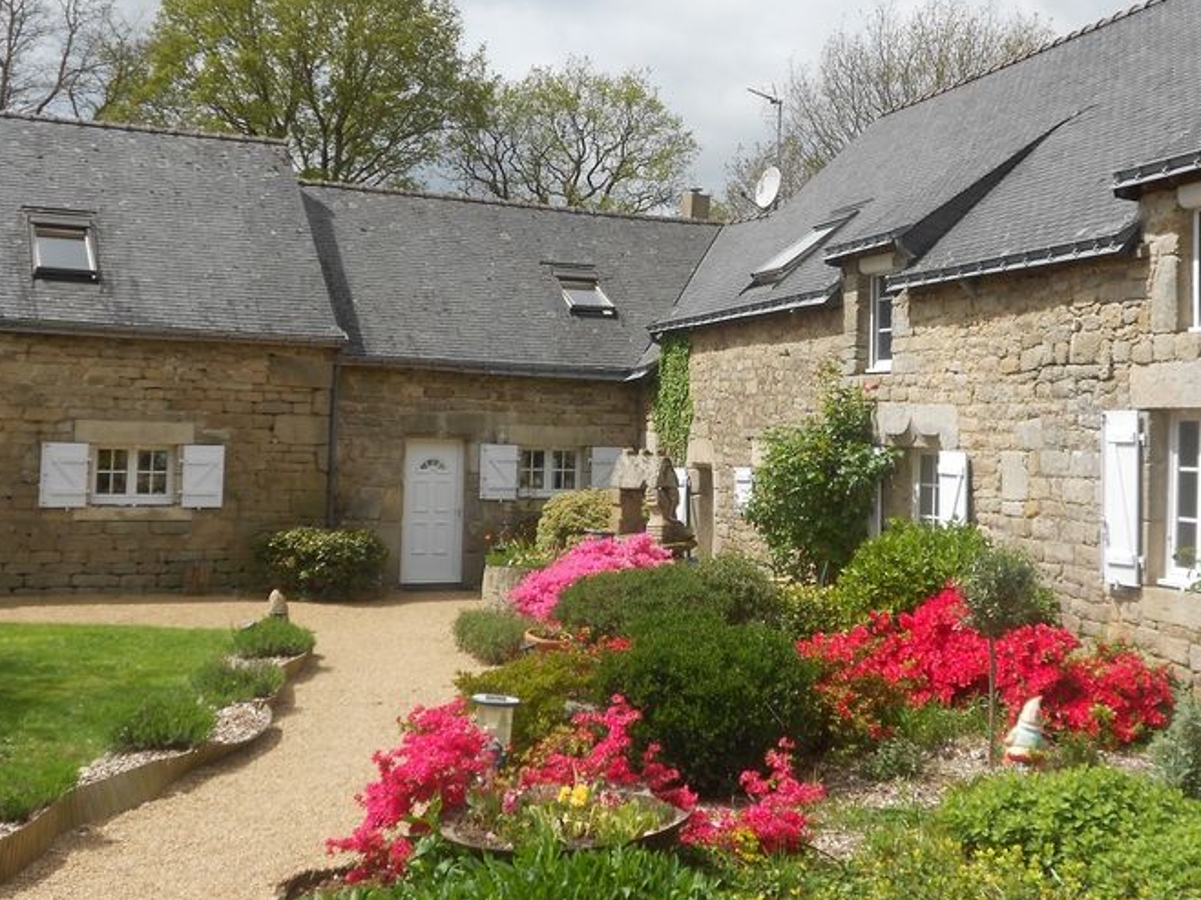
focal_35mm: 45
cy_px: 363
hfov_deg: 42.0
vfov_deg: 32.1
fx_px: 1561
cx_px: 688
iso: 80
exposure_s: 1/1000
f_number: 3.9
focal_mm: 6.7
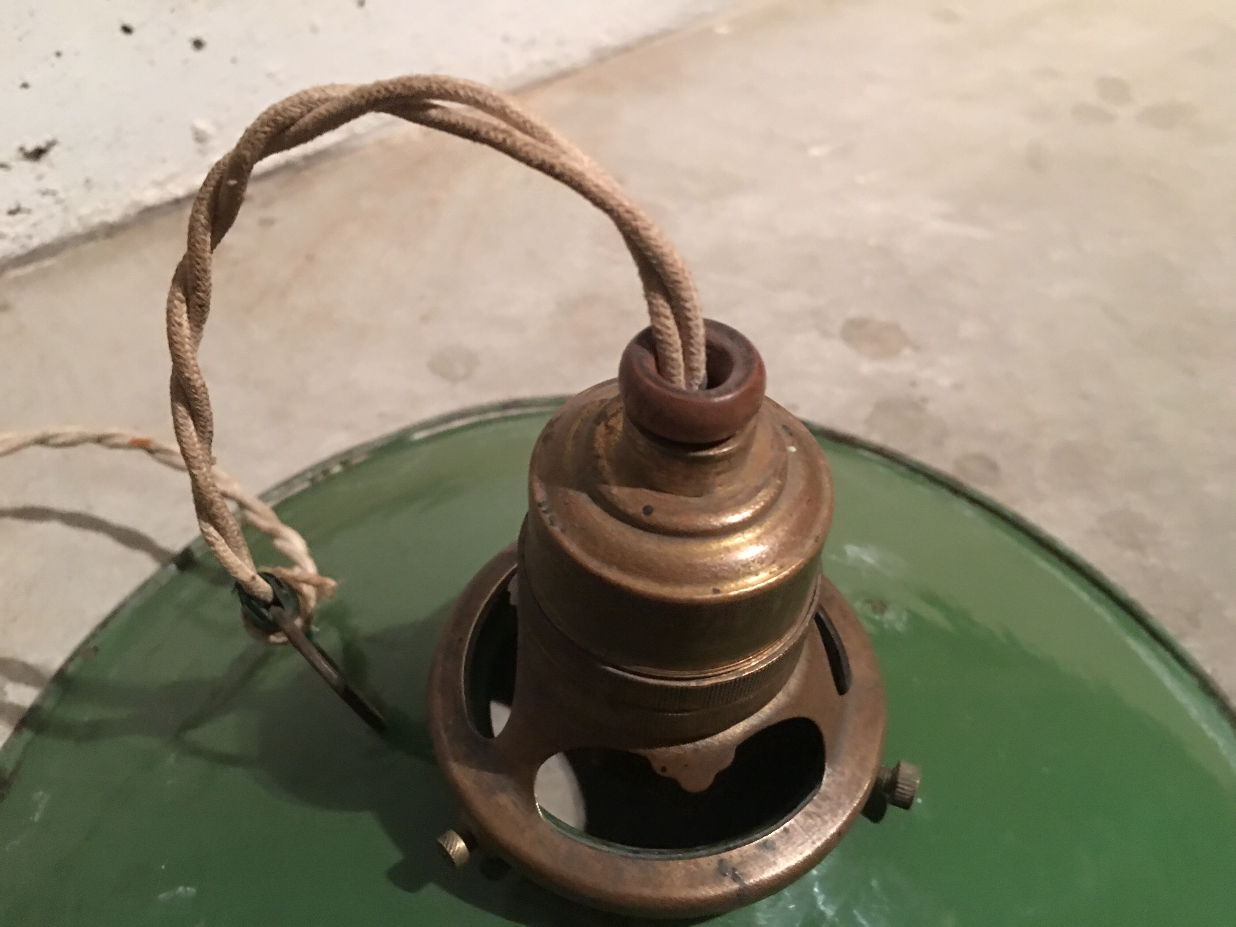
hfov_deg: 61.7
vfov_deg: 48.2
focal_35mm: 29
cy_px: 464
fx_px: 1035
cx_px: 618
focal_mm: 4.15
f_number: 2.2
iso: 125
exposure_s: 1/4
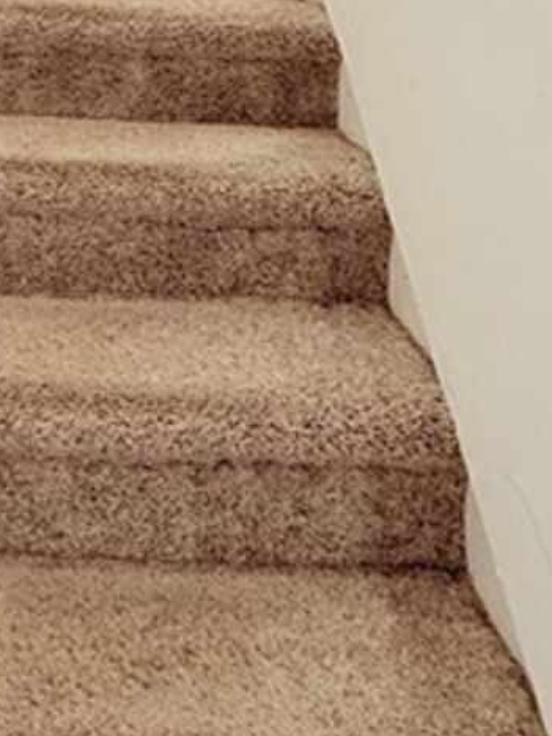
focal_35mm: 51
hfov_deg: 27.5
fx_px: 1084
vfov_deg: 29.9
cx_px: 57
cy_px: -222
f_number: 2.2
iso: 320
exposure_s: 1/120
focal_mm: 2.22
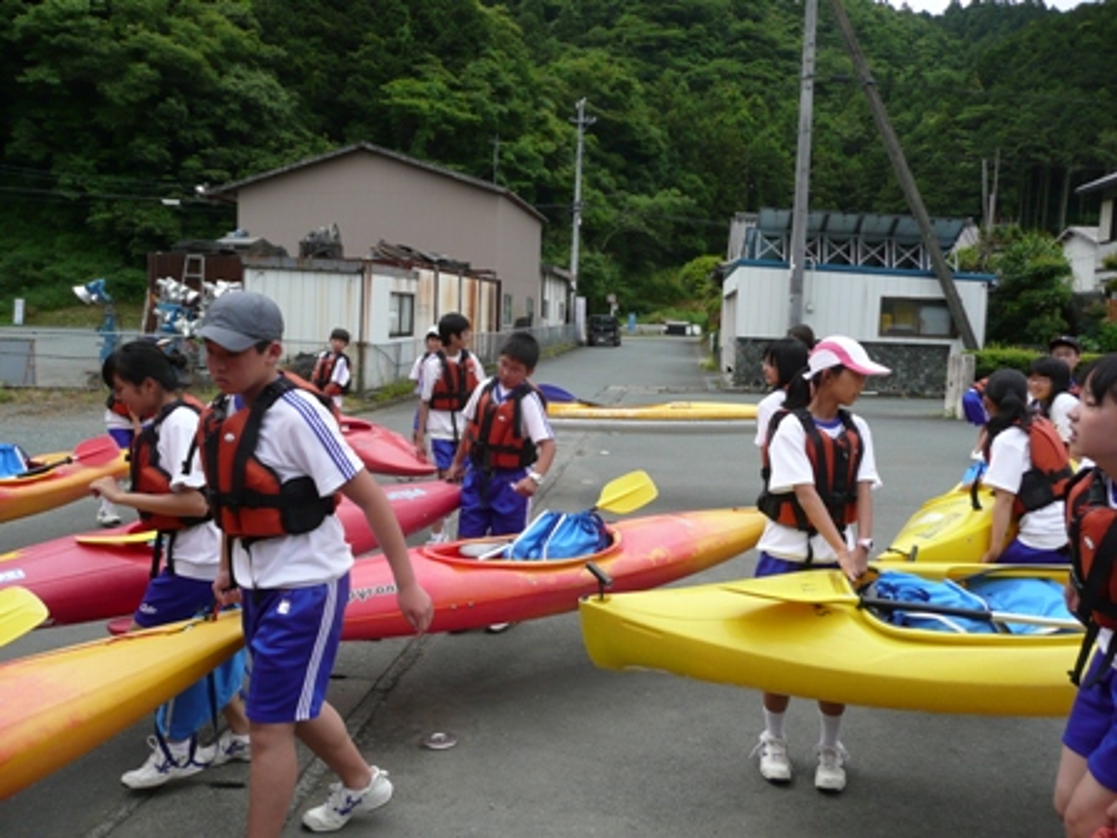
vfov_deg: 49.7
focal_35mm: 28
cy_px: 419
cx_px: 558
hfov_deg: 63.4
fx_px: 904
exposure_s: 1/500
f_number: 3.3
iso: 100
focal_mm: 4.6
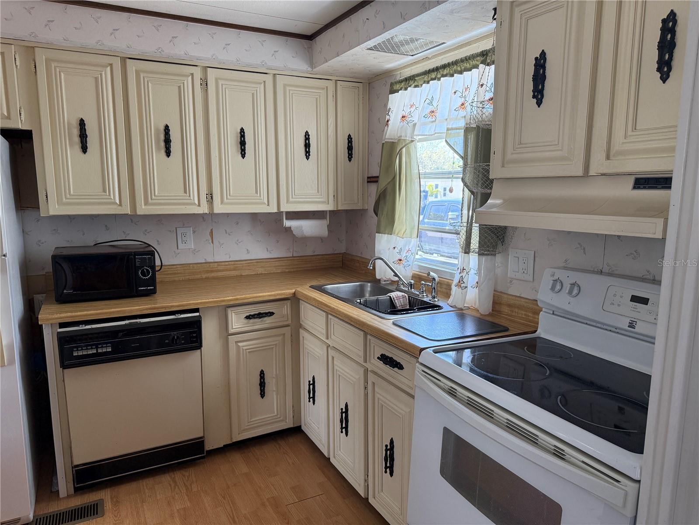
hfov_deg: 71.6
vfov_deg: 56.8
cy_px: 262
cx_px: 350
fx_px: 485
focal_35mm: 24
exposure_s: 1/129
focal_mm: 6.76
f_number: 1.78
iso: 200
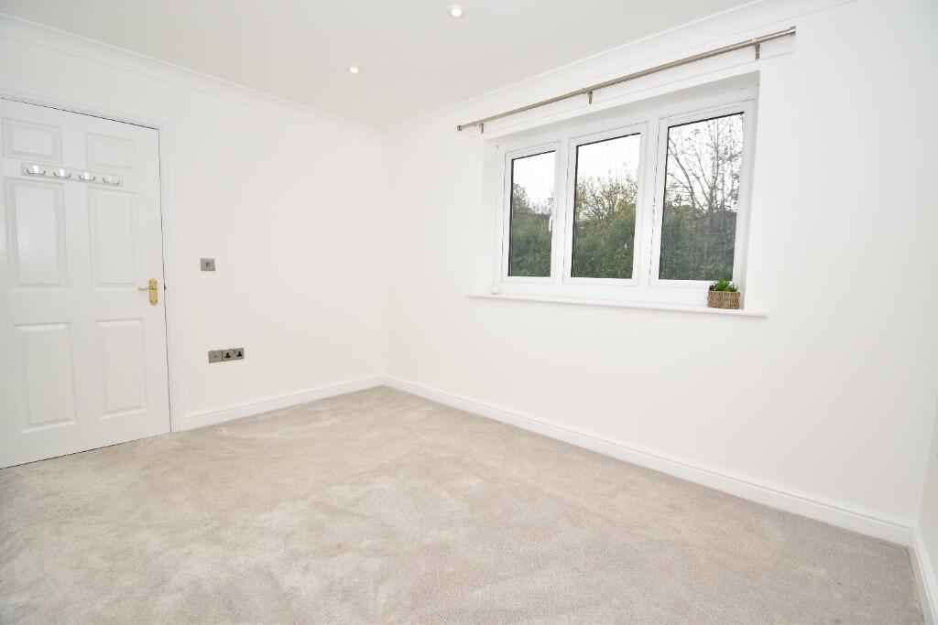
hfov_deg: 100.4
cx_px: 469
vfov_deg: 77.3
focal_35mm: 15
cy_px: 312
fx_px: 391
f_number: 4.5
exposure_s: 1/80
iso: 100
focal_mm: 10
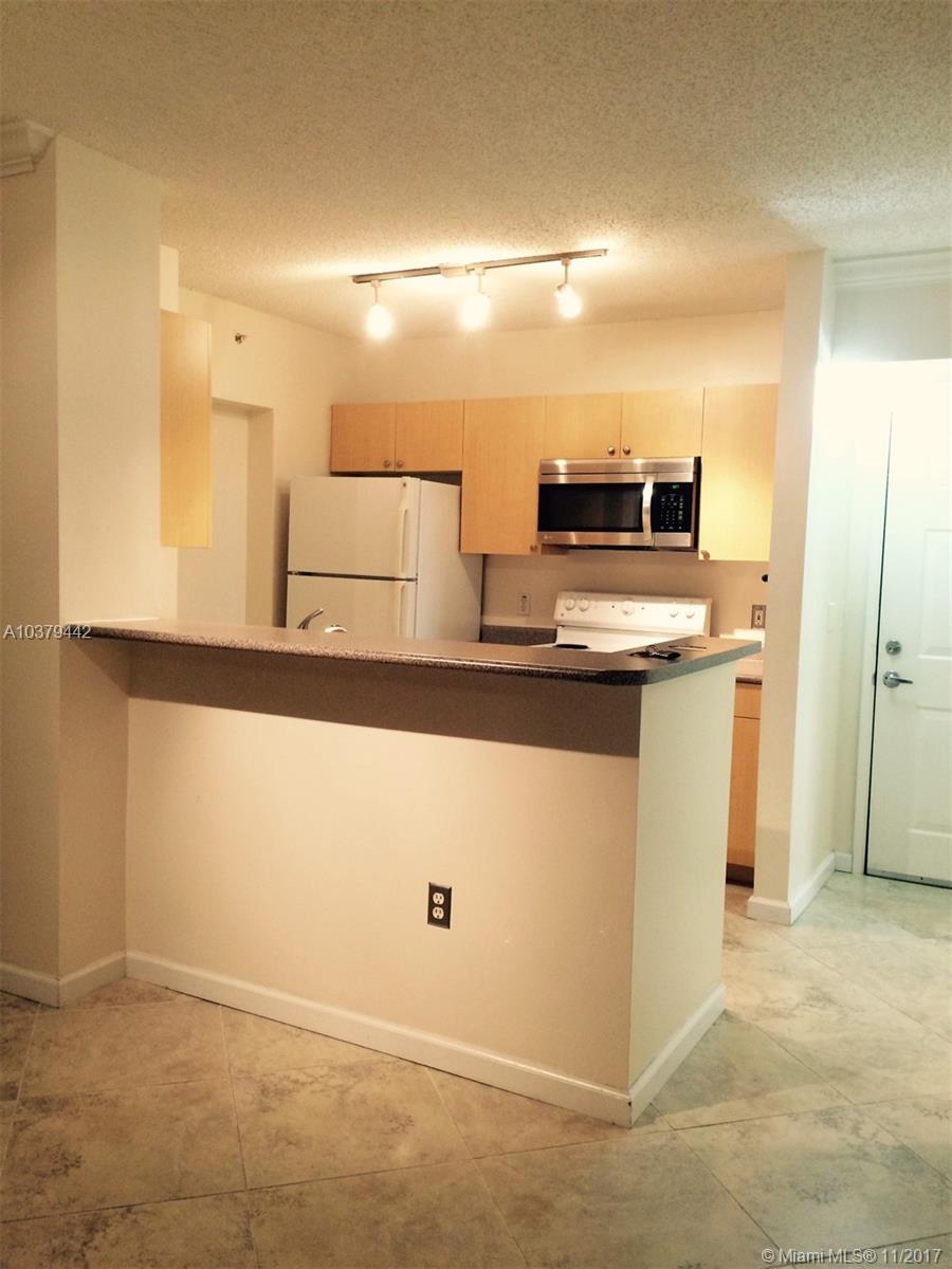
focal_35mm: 29
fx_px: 1063
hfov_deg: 48.2
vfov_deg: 61.7
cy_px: 634
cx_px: 476
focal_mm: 4.15
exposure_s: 1/30
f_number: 2.2
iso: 200
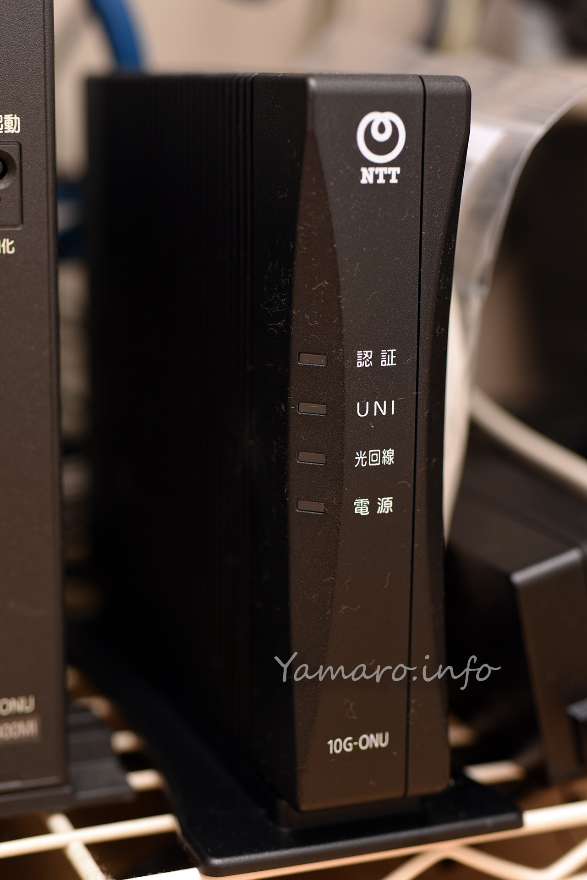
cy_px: 440
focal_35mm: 60
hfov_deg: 22.6
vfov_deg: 33.4
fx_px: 1467
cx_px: 294
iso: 320
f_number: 4.5
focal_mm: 60
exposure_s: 1/60
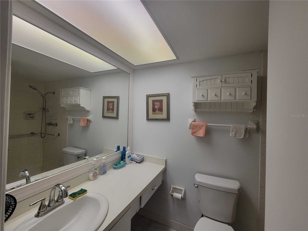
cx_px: 154
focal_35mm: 13
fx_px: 116
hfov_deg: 106.2
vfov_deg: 89.9
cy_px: 116
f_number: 2.2
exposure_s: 1/120
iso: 80
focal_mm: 2.2
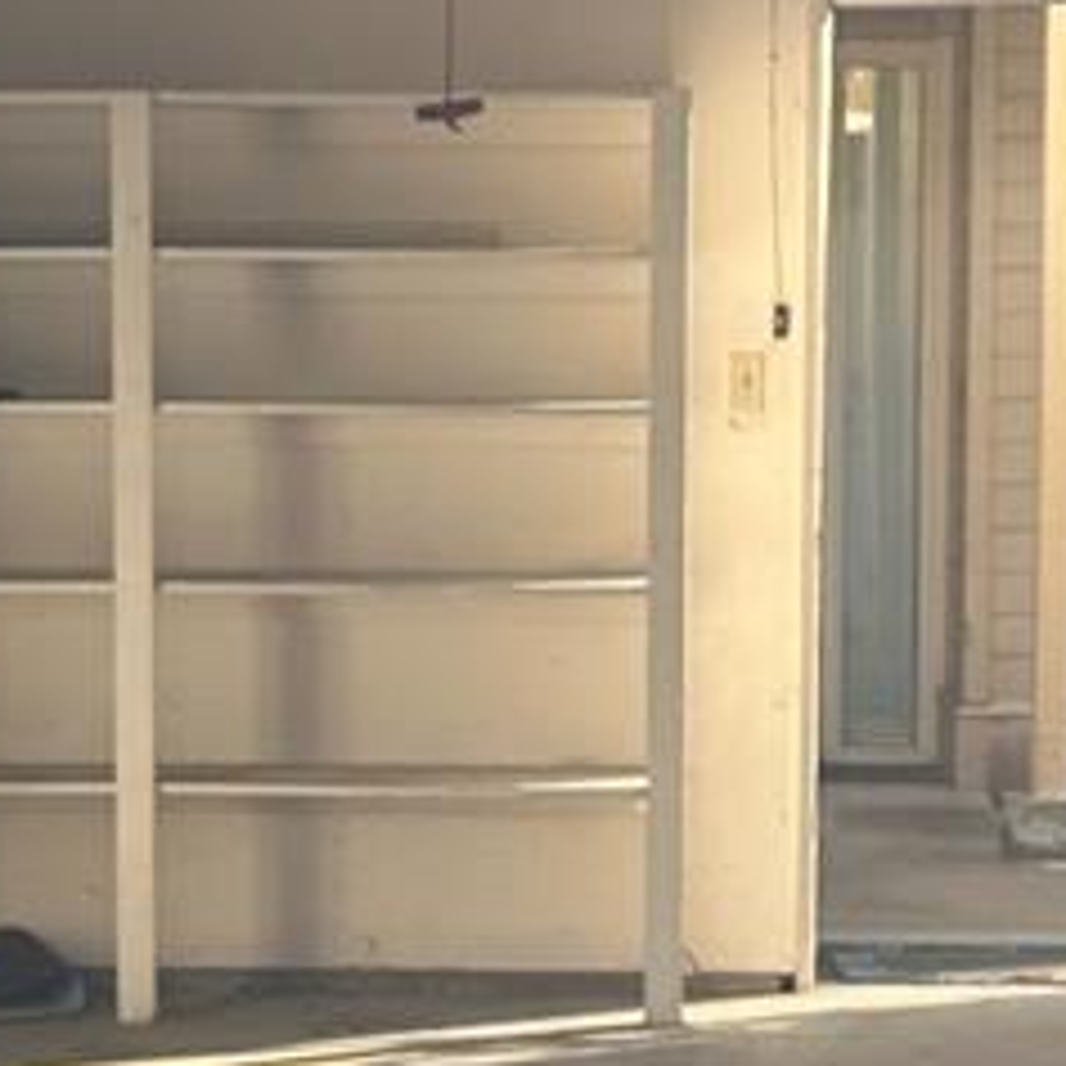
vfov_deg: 13.0
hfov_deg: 13.0
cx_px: 380
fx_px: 4669
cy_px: 747
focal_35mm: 134
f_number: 1.78
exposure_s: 1/380
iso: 80
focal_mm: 6.86
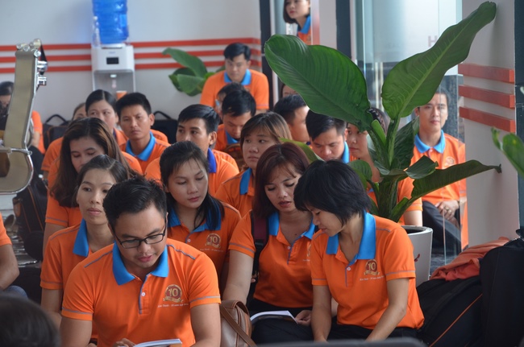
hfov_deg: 14.0
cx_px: 262
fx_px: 2136
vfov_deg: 9.3
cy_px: 174
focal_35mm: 147
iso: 1000
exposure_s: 1/200
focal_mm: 98
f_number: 7.1
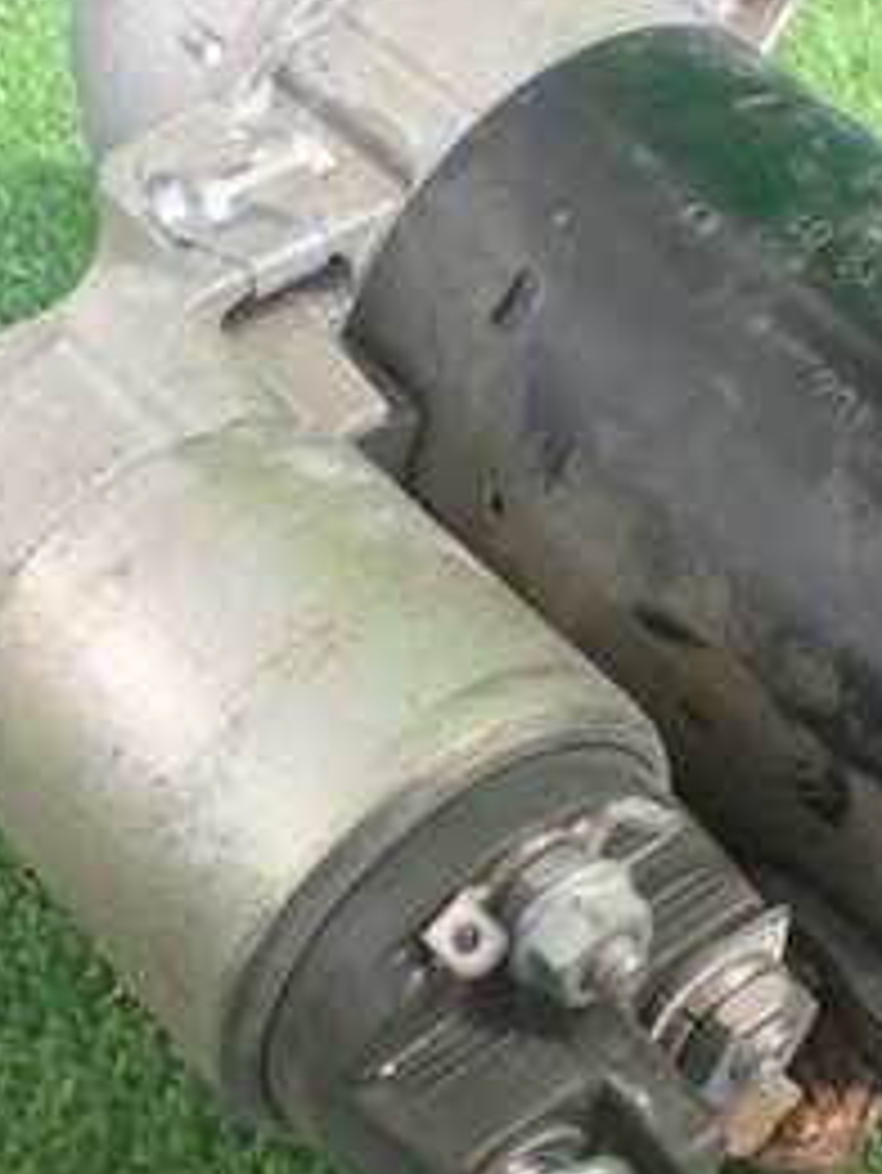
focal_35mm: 69
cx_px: 526
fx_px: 2342
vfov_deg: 28.1
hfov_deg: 21.3
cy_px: 652
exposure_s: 1/30
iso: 800
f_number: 2.3
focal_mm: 5.4
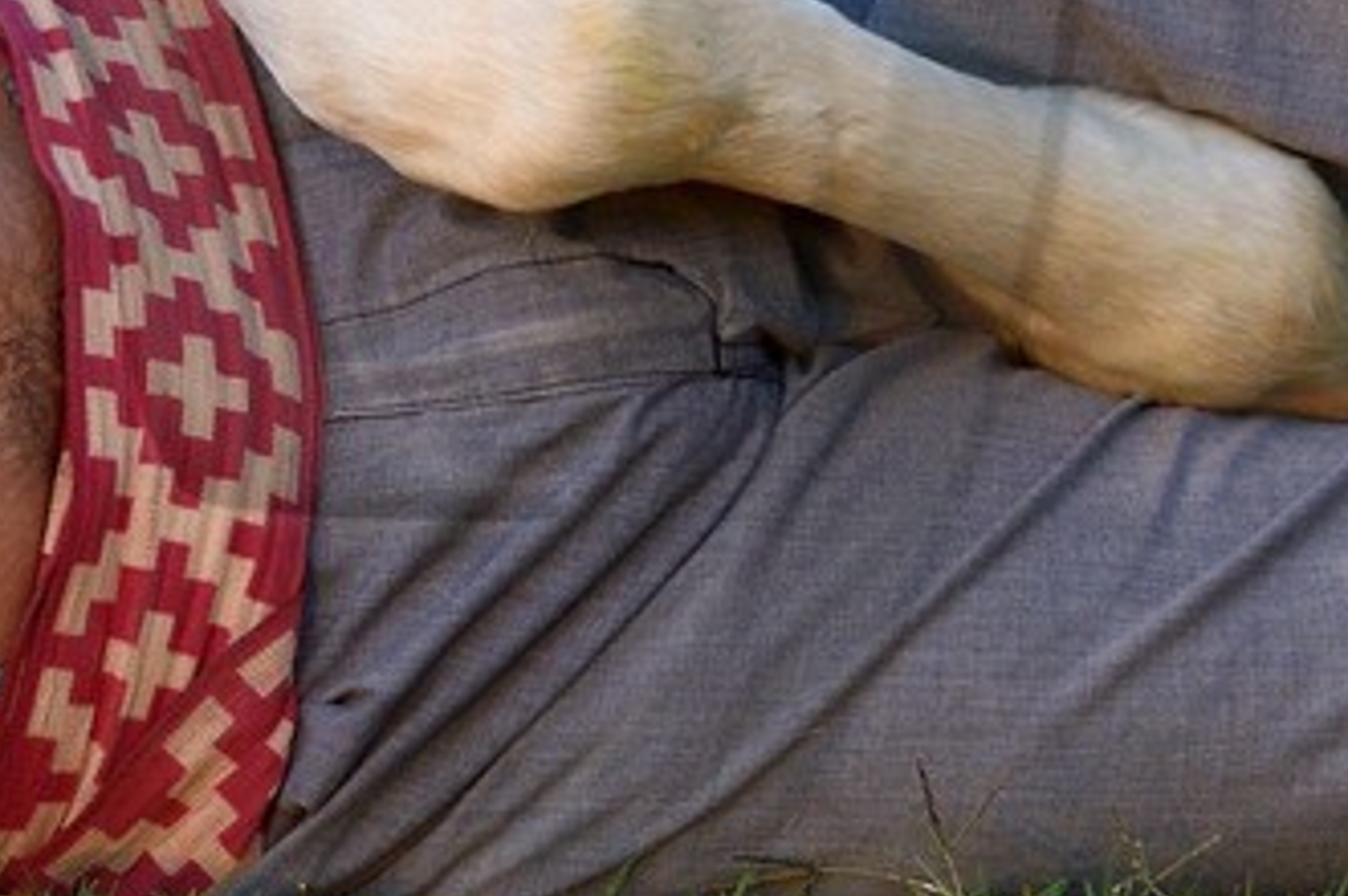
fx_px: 36172
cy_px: -143
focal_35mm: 967
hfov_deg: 2.1
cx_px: -615
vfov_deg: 1.4
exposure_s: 1/125
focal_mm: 200
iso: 800
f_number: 7.1
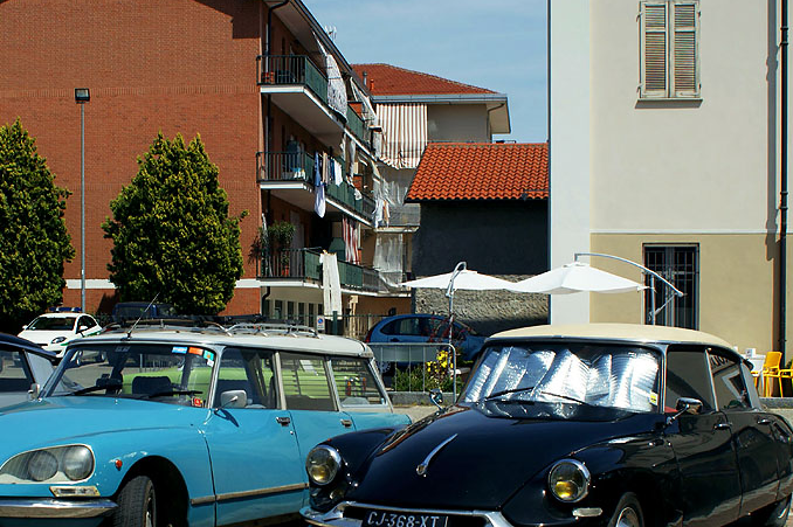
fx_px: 1497
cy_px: 374
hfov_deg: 29.6
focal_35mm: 68
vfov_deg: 19.9
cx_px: 309
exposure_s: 1/320
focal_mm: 30
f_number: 8
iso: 100
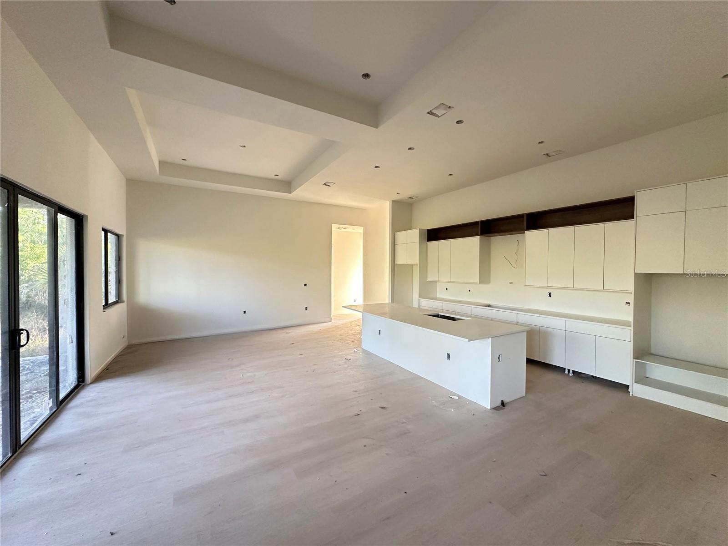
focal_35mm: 14
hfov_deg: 102.1
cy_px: 273
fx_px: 294
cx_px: 364
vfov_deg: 85.7
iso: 320
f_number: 2.2
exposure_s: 1/80
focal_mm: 2.22
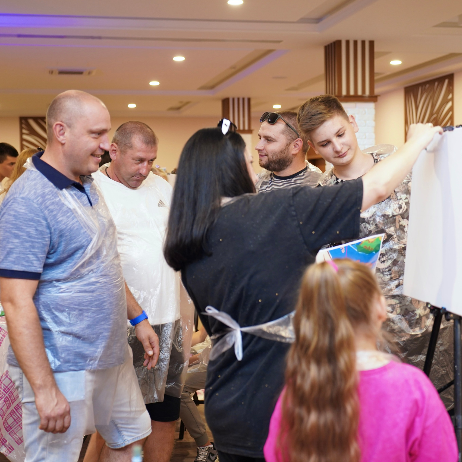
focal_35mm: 55
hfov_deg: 31.1
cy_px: 230
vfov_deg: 31.1
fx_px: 830
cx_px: 236
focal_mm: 43
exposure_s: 1/60
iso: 640
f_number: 2.8
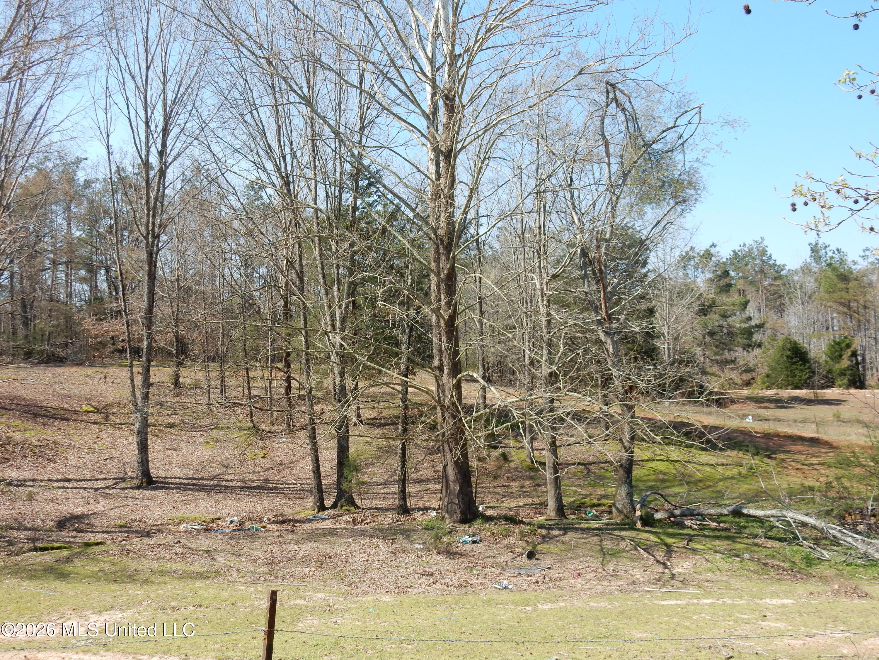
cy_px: 330
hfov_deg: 51.4
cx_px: 440
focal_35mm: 36
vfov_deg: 39.7
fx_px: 914
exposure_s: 1/500
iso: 125
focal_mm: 6.4
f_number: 4
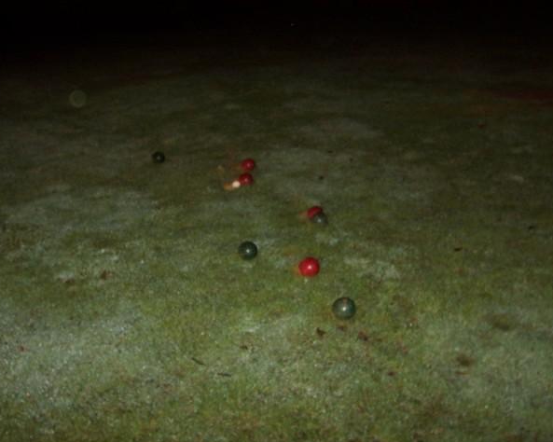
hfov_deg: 46.9
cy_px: 223
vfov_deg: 38.2
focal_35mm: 39
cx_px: 269
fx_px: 638
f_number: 2.8
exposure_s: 1/2
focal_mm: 5.6
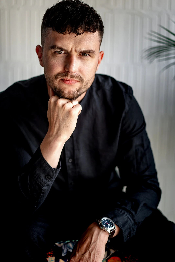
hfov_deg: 24.6
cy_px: 131
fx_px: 401
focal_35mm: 55
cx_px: 88
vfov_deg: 36.2
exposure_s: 1/400
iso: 200
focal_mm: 55
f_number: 1.8
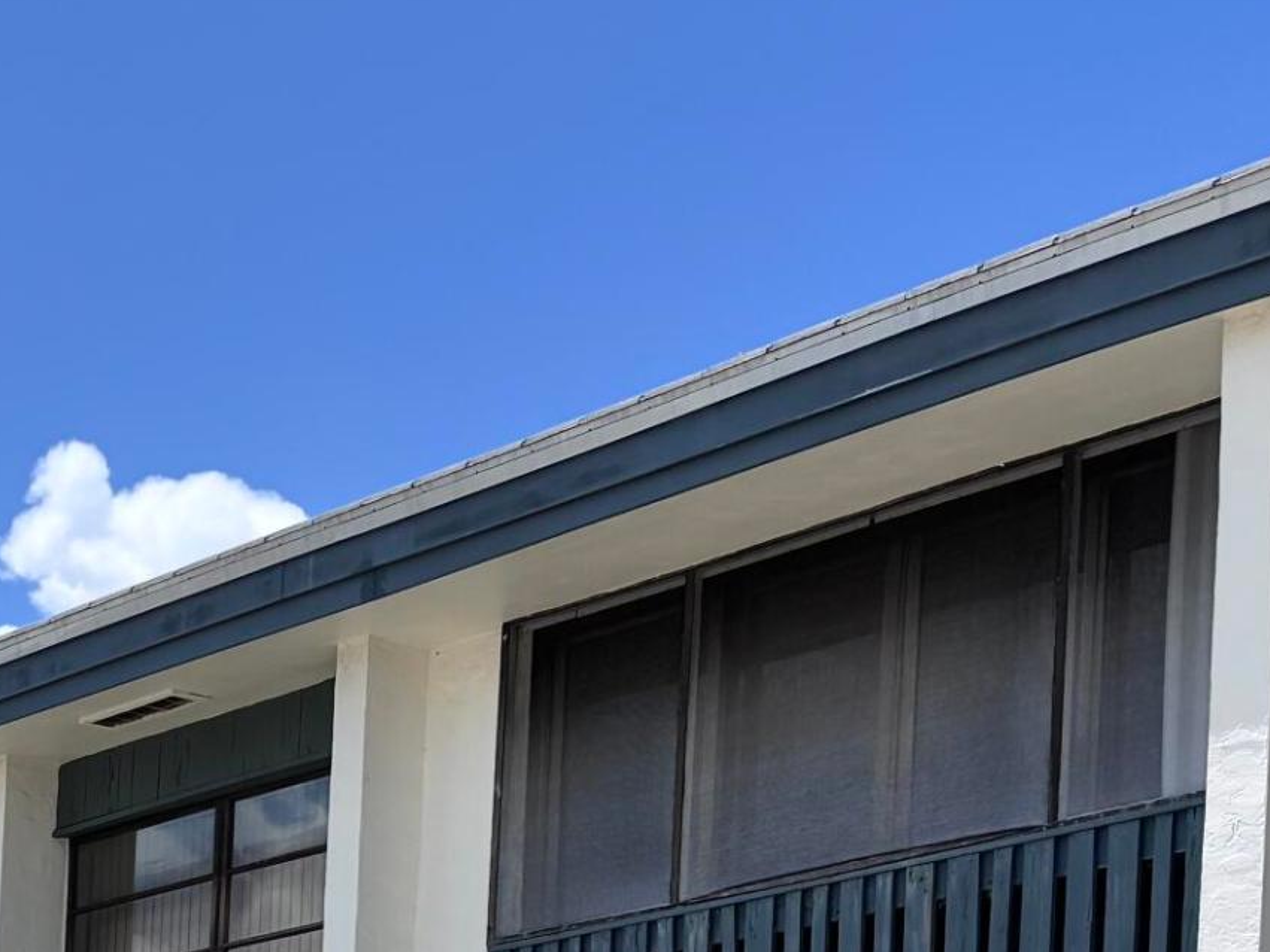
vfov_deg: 15.1
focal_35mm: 88
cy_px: 1577
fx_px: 3228
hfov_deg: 19.4
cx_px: -631
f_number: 1.6
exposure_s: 1/6711
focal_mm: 5.96
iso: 50
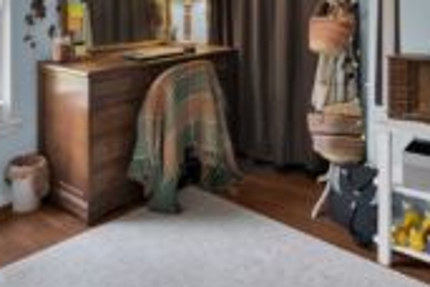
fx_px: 418
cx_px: 304
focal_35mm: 35
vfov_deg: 35.8
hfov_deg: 52.8
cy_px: 34
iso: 2500
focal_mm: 10
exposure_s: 1/100
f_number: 8
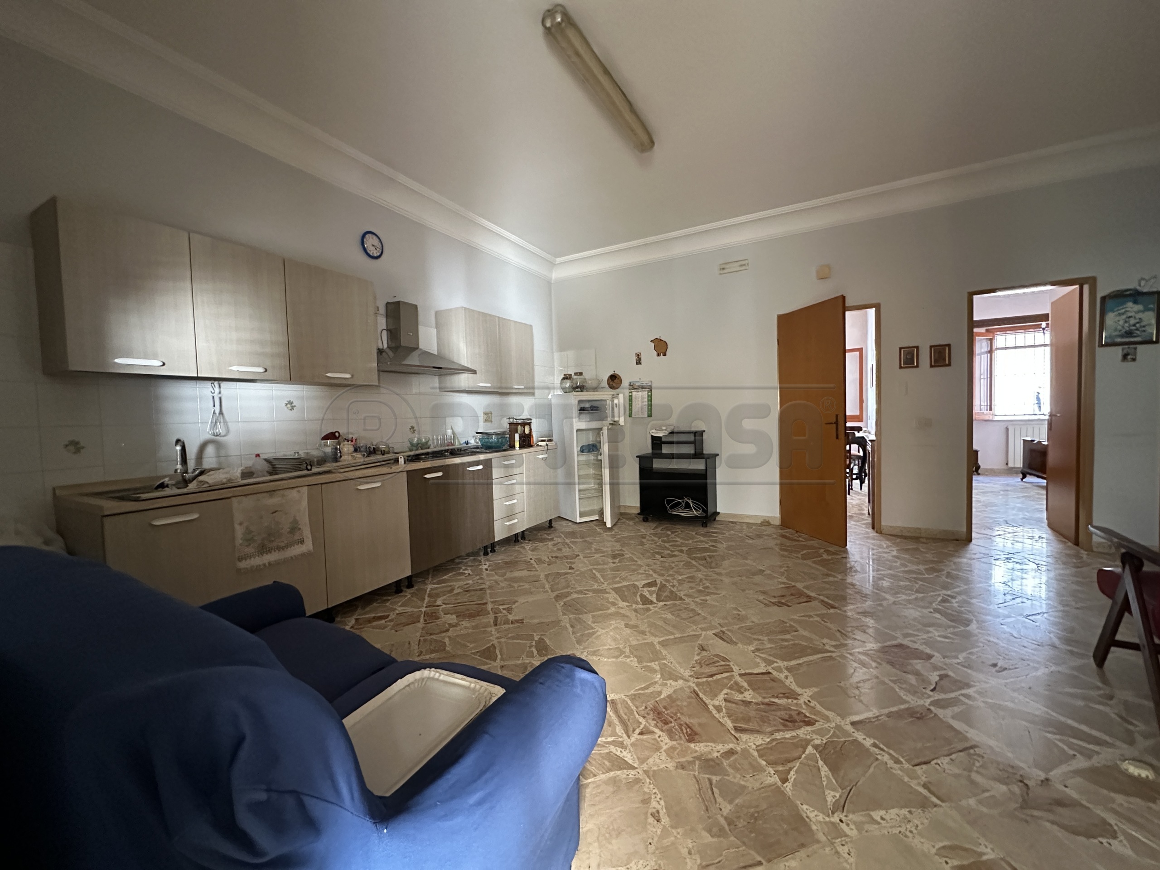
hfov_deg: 102.1
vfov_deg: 85.7
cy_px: 435
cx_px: 580
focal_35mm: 14
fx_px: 469
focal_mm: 2.22
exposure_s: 1/60
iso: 1000
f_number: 2.2
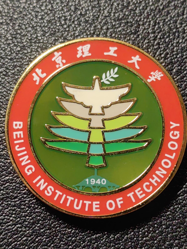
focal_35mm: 70
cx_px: 101
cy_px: 130
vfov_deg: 27.8
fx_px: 504
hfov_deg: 21.0
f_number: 2
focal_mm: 5.75
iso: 125
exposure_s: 1/120
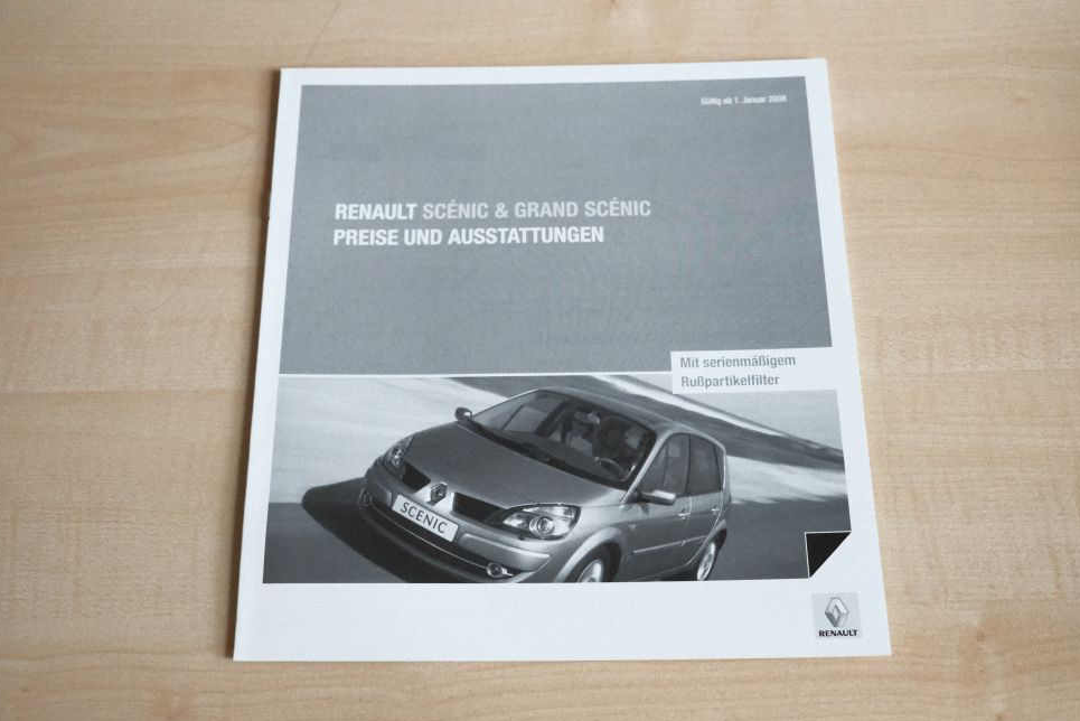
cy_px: 360
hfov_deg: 51.9
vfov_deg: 36.0
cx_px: 548
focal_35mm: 37
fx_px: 1110
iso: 6400
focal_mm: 24.3
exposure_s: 1/1500
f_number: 4
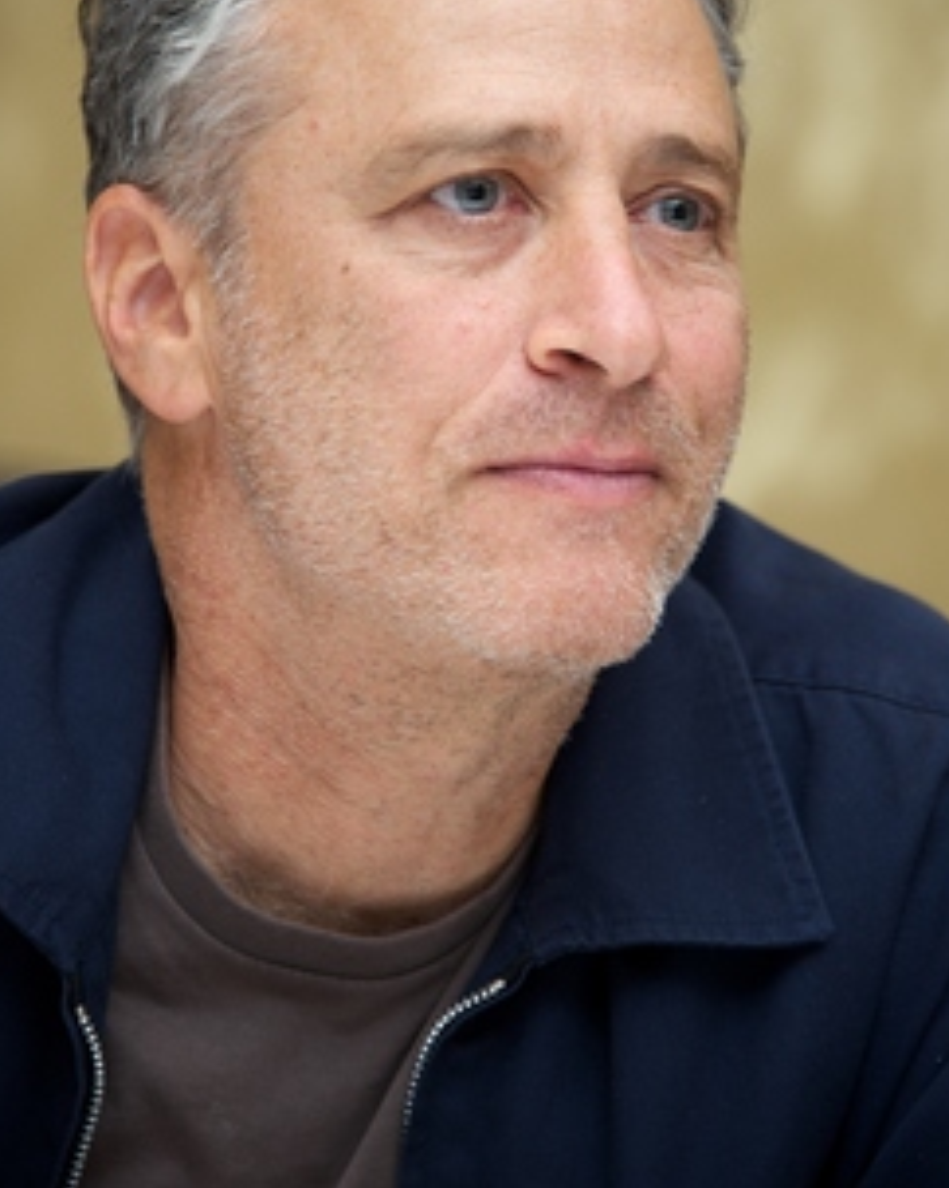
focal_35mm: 285
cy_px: 443
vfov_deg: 6.8
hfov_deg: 5.4
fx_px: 10016
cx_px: 510
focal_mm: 230
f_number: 5.6
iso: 800
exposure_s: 1/60
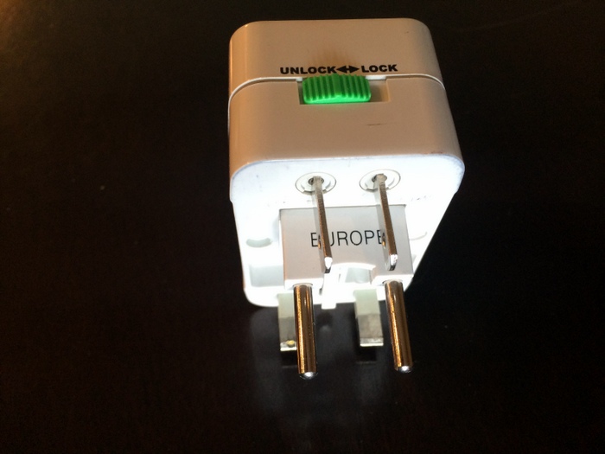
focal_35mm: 30
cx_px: 302
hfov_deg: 60.0
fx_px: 524
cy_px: 227
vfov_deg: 46.8
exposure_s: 1/30
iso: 160
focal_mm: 4.12
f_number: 2.2
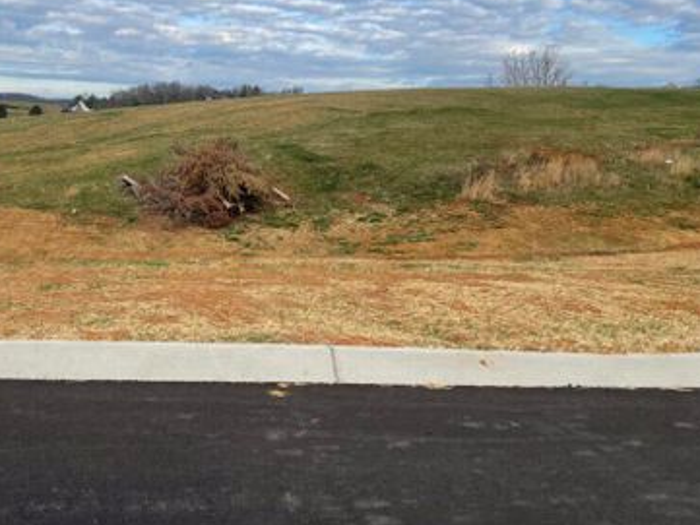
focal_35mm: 36
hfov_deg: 50.2
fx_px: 728
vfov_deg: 39.2
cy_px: 177
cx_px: 219
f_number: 1.6
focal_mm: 4.2
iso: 32
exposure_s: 1/2398
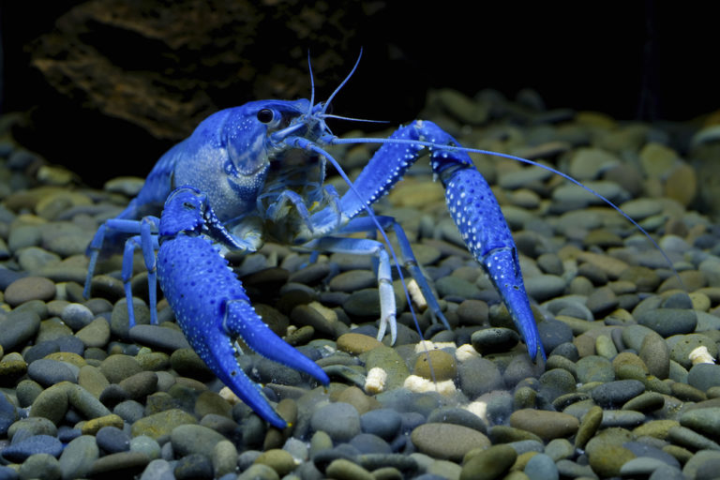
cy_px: 240
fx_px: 1800
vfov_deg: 15.2
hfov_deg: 22.6
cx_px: 360
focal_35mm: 90
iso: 100
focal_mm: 60
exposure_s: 1.6
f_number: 11
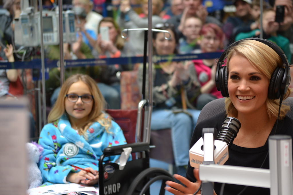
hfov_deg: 15.9
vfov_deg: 10.6
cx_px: 146
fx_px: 1050
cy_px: 98
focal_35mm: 129
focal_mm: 86
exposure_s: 1/60
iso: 450
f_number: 4.2
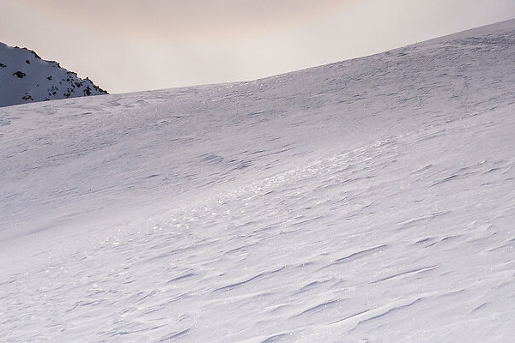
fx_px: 858
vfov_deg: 18.9
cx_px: 280
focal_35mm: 60
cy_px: -220
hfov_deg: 33.4
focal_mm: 10
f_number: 16
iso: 100
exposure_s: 1/640
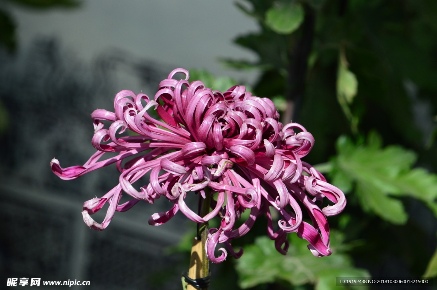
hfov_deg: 4.6
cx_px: 218
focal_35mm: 450
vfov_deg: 3.1
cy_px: 145
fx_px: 5458
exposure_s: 1/500
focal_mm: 300
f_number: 10
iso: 200
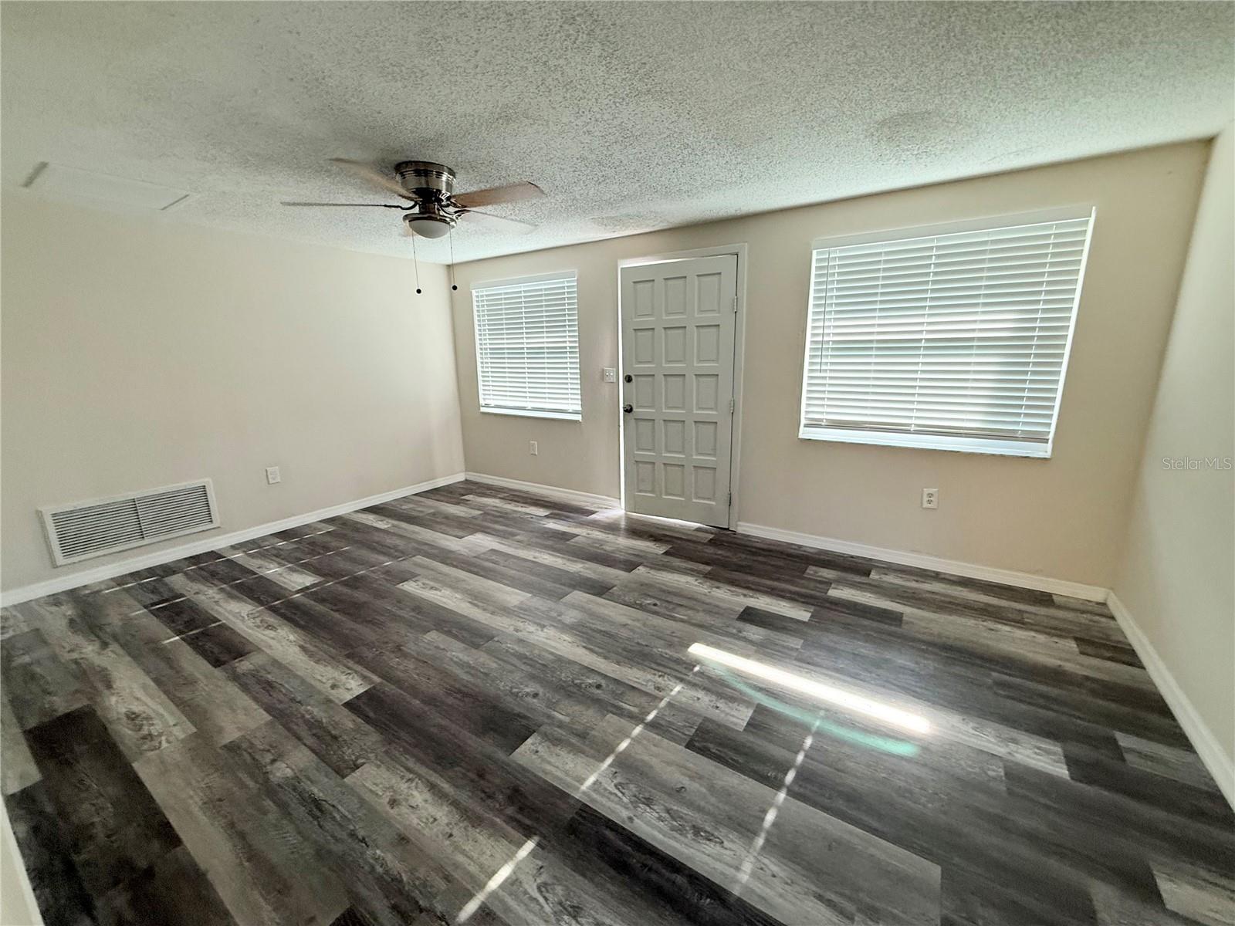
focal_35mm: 14
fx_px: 499
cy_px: 463
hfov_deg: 102.1
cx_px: 618
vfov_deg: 85.7
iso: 160
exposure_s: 1/120
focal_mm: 2.22
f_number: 2.2
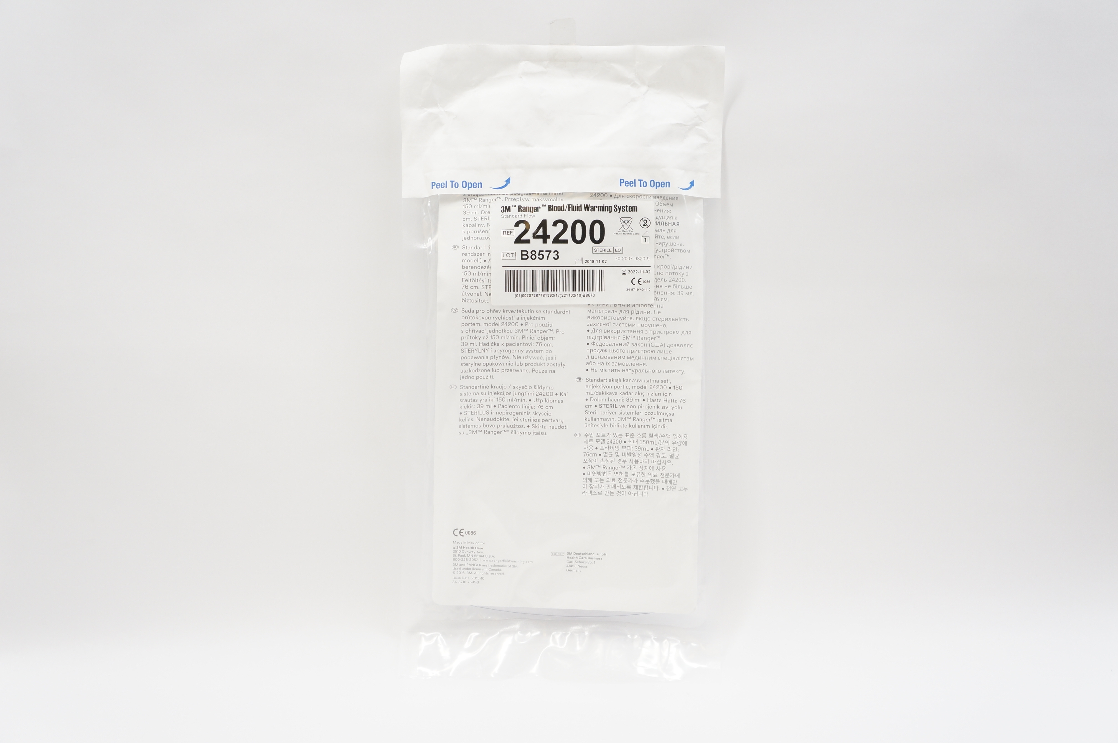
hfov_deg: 51.3
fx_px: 1163
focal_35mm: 38
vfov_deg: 35.4
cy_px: 372
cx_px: 559
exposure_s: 1/80
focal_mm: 25
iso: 400
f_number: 5
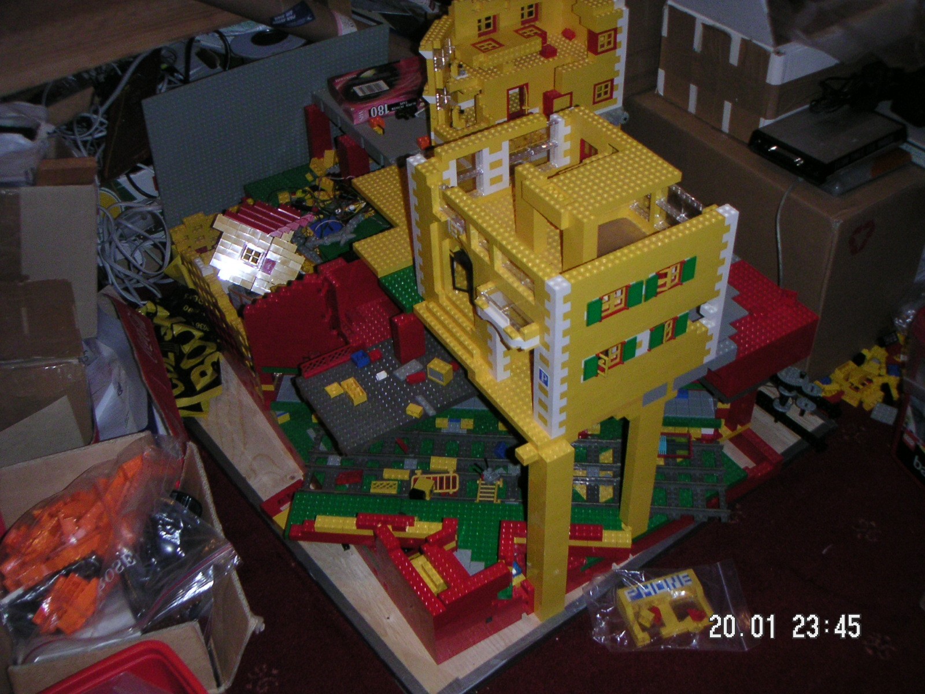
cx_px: 462
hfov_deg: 49.0
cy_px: 347
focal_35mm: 38
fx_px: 1015
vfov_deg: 37.7
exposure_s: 1/45
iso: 160
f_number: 2.8
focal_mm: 6
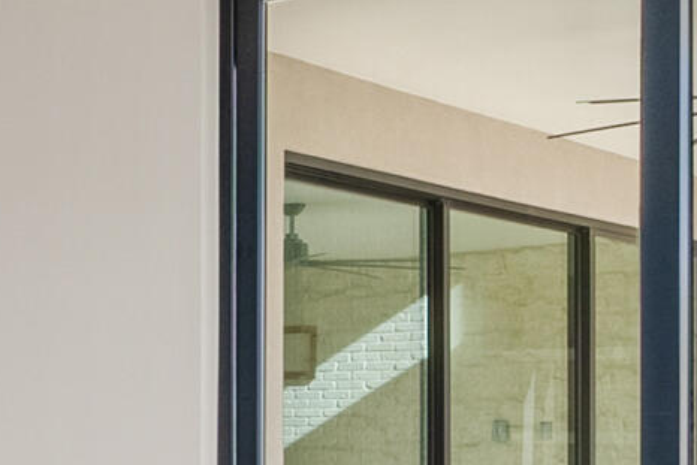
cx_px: -591
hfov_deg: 16.3
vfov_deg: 13.2
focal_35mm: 103
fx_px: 1995
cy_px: 407
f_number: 8
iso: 100
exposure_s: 1/15
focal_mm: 16
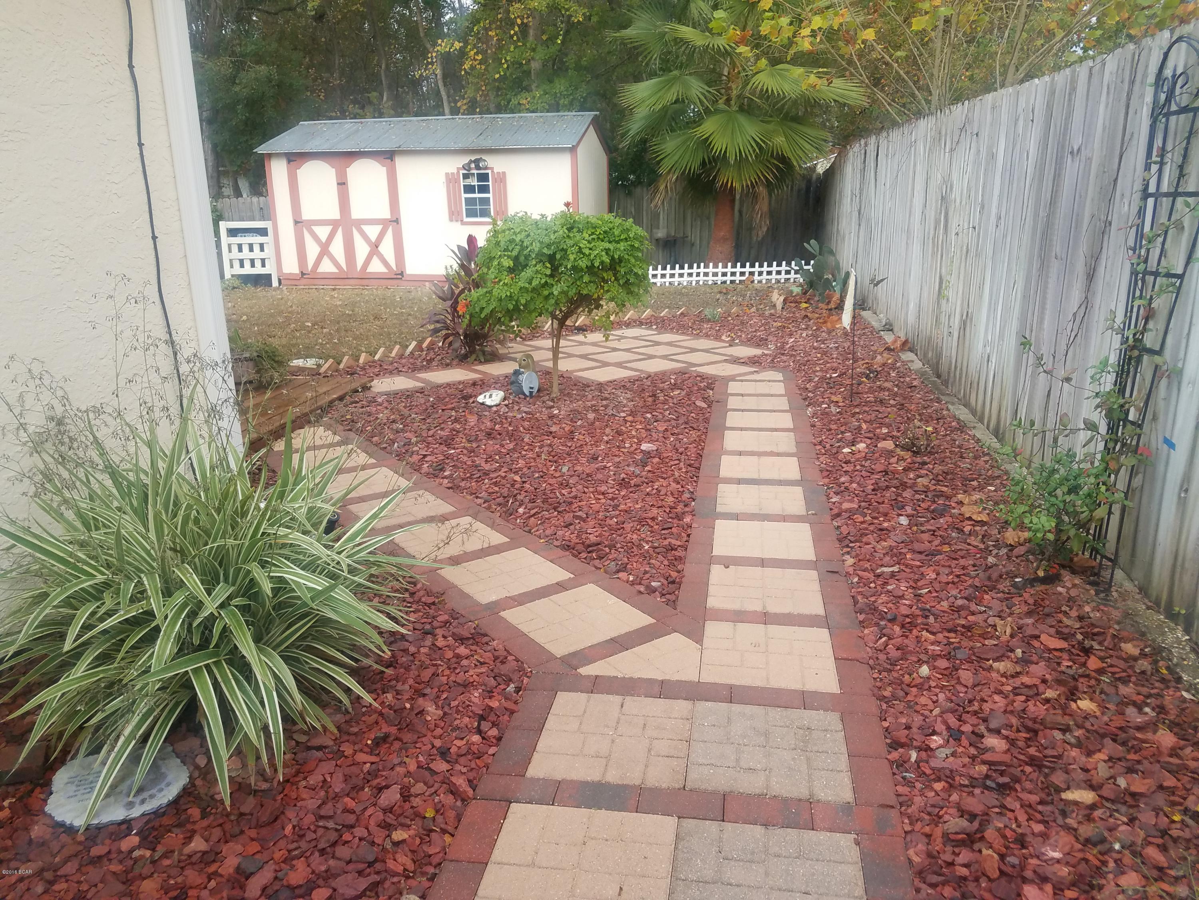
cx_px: 600
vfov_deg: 53.1
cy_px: 450
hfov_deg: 67.3
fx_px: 901
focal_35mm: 26
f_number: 1.7
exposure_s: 1/120
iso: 64
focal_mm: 4.2
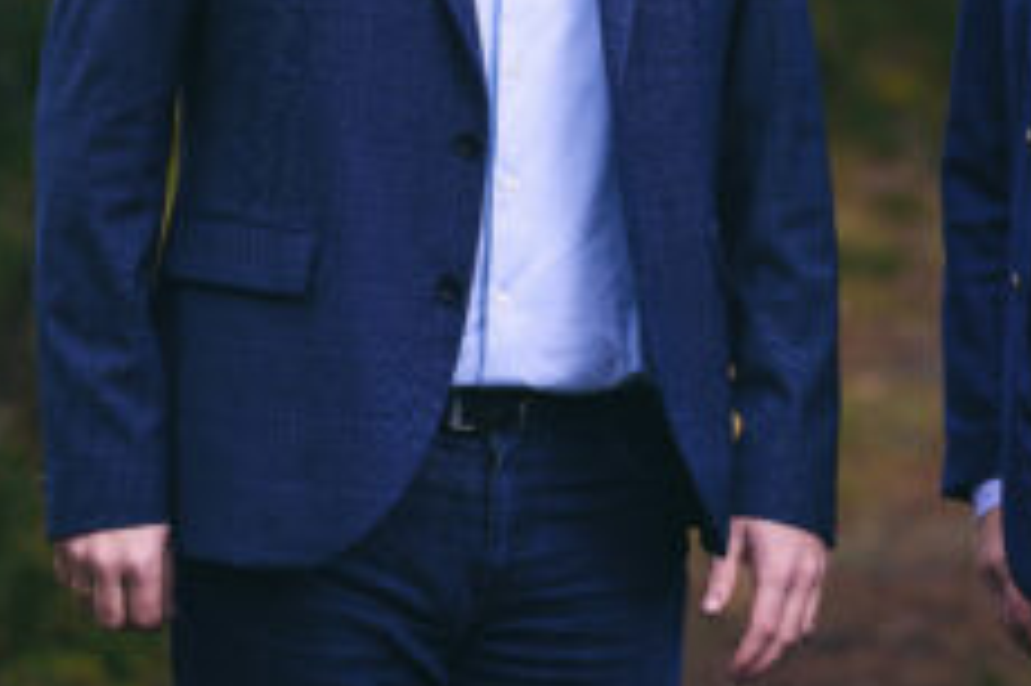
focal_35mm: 352
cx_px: 789
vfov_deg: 3.9
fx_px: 10073
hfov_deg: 5.9
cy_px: 13
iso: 100
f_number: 3.2
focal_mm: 135
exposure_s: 1/125
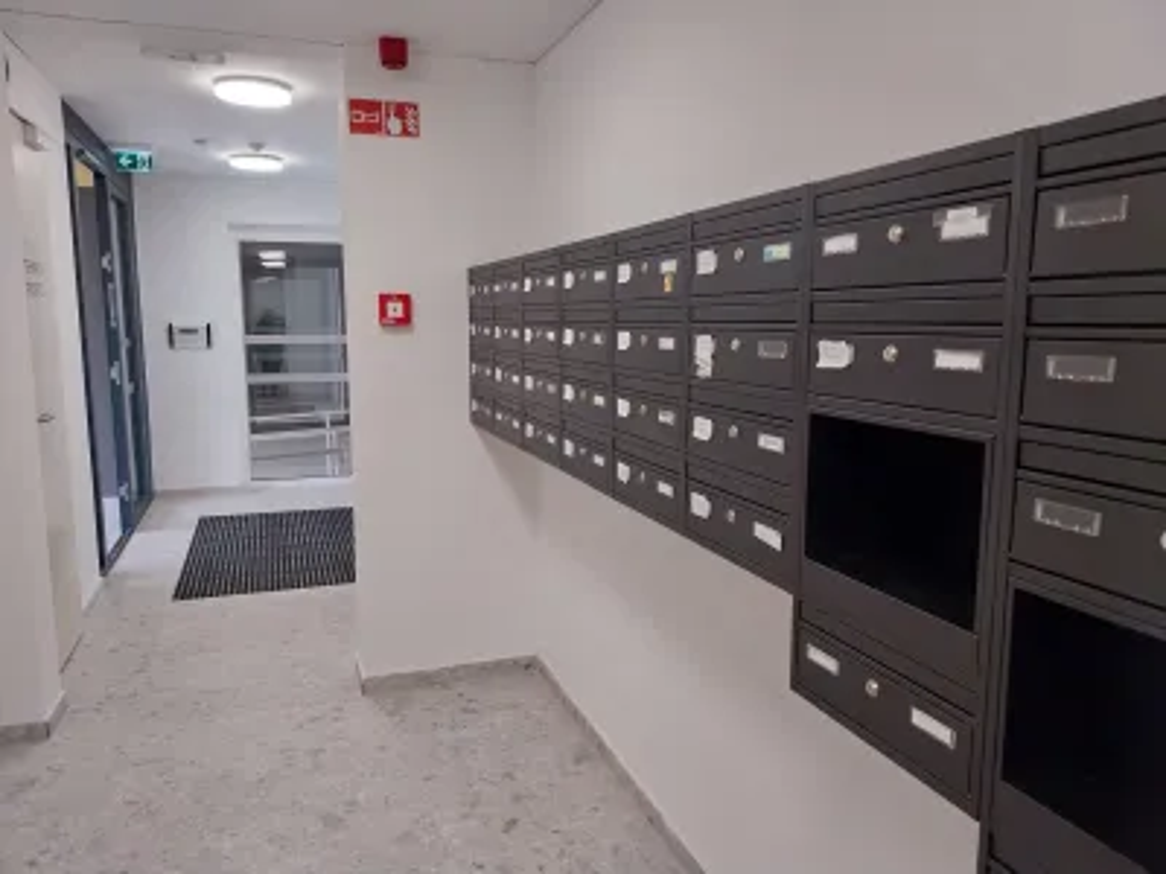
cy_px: 437
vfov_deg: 53.1
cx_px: 583
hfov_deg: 67.3
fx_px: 876
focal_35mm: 26
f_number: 1.8
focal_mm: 4
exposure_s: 1/50
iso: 64
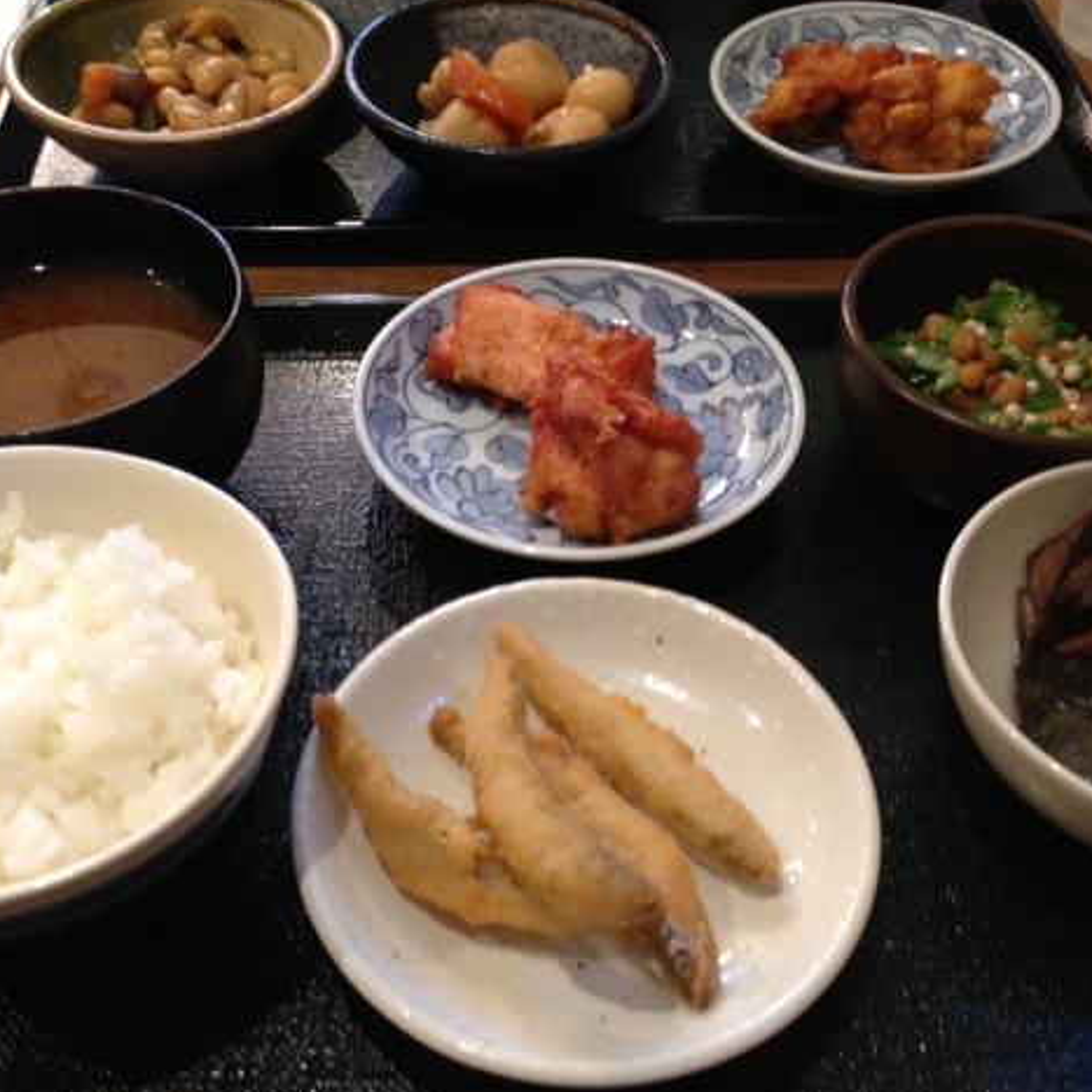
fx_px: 1428
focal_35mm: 40
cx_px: 578
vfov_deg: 41.9
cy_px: 547
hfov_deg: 41.8
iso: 250
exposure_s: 1/20
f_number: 2.4
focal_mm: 4.13
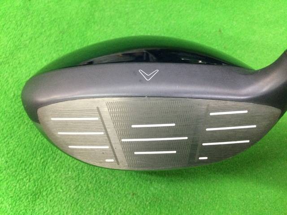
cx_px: 144
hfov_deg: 58.4
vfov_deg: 45.4
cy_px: 108
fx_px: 257
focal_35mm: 31
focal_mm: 3.3
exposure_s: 1/20
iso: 200
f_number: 2.4
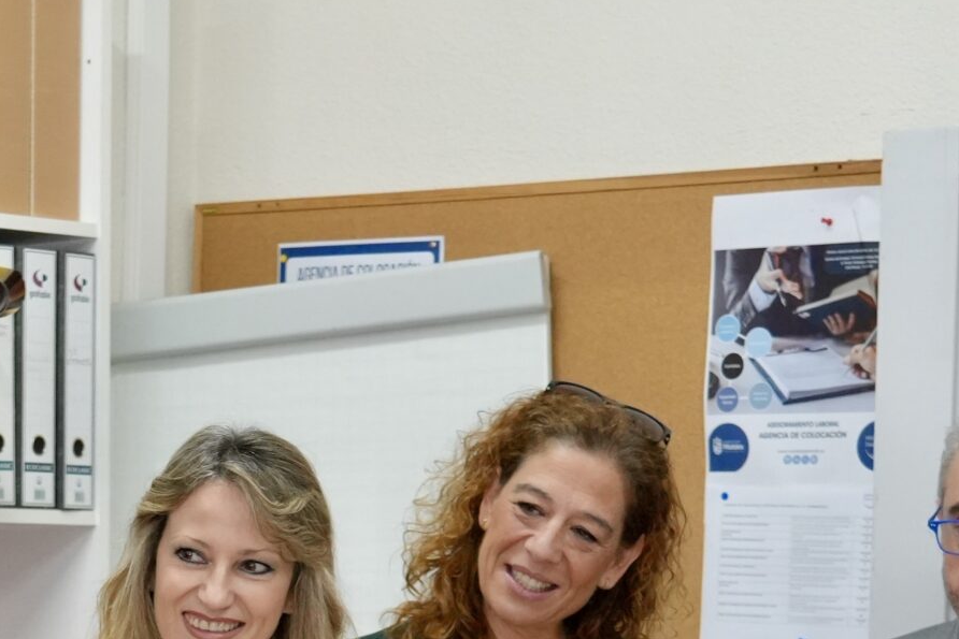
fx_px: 3555
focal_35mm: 133
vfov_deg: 10.0
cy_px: 869
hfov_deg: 15.1
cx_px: -38
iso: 1600
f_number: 4
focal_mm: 31
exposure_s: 1/160
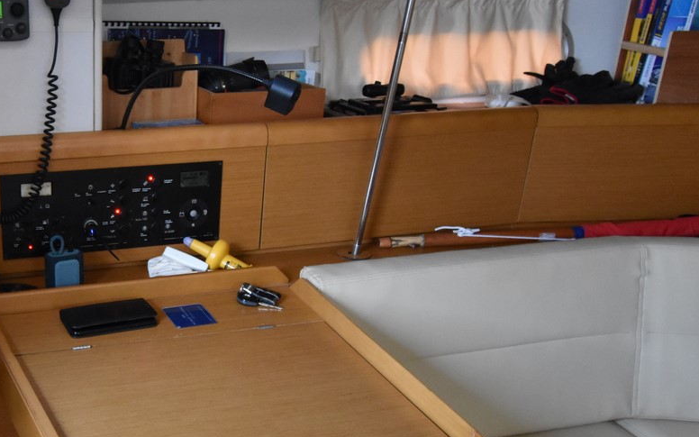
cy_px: 239
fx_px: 760
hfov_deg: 46.0
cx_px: 110
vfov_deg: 32.1
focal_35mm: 40
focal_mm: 15
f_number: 5
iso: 3200
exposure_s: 1/60
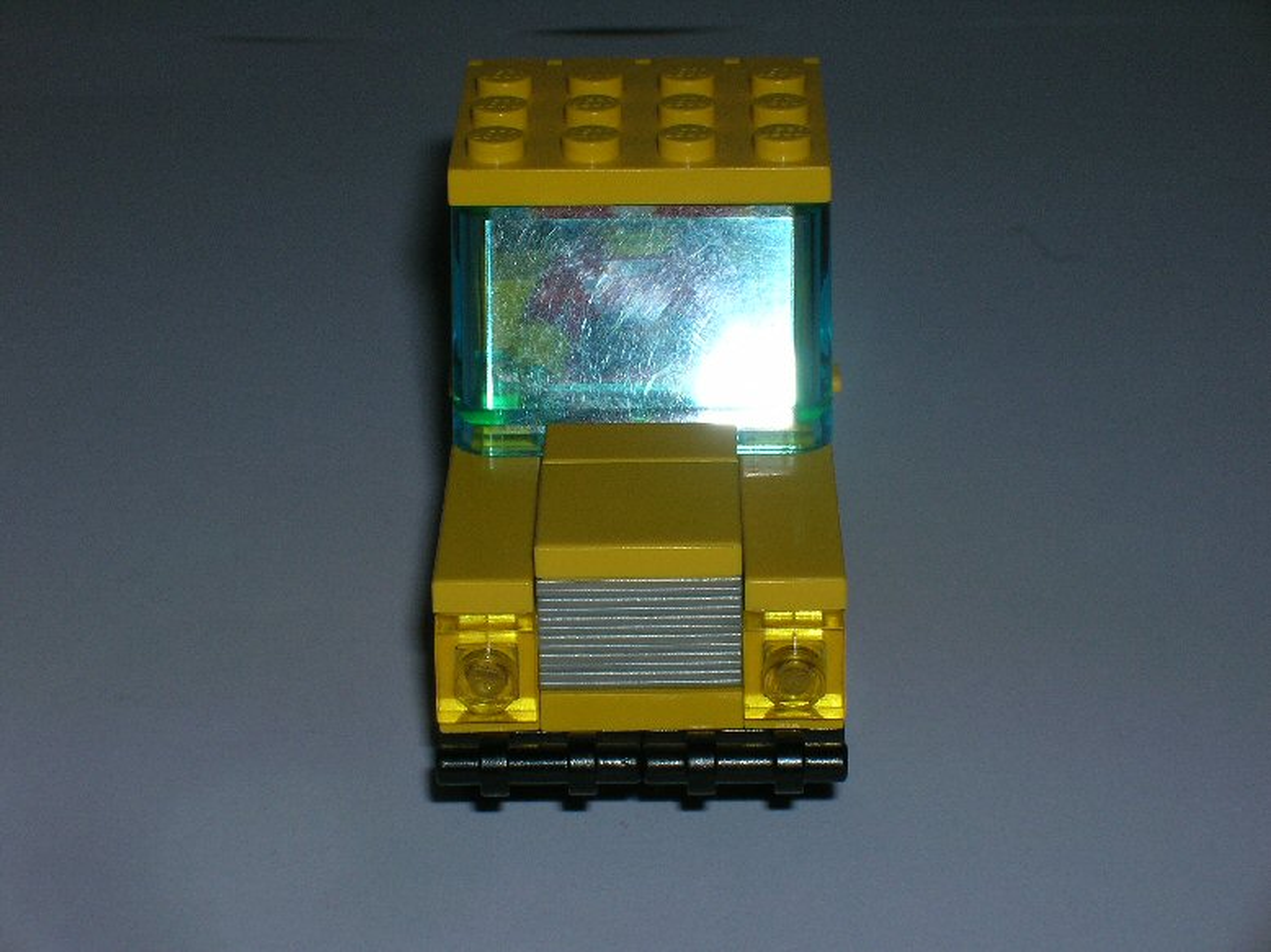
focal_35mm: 102
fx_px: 3744
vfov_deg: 14.5
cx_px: 636
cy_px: 476
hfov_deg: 19.3
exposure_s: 1/60.1
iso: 50
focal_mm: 17.1
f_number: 8.2
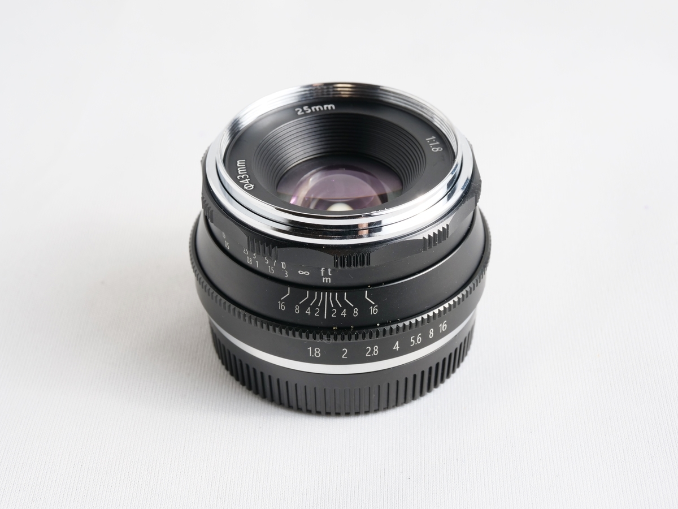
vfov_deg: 19.4
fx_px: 1489
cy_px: 254
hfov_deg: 25.7
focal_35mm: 76
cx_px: 339
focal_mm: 38
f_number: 9
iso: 200
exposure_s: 1/60
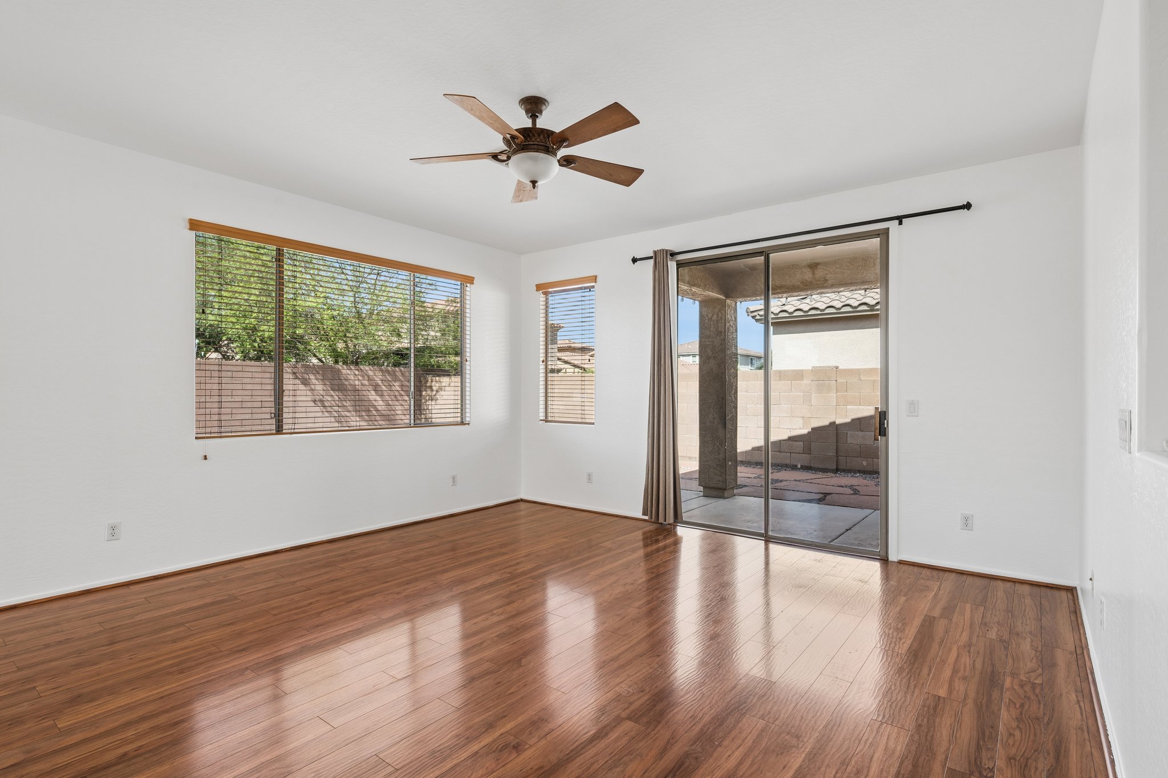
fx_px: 568
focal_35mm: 18
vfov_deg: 68.9
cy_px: 389
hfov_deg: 91.6
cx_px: 584
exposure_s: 1/250
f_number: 8
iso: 320
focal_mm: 17.5
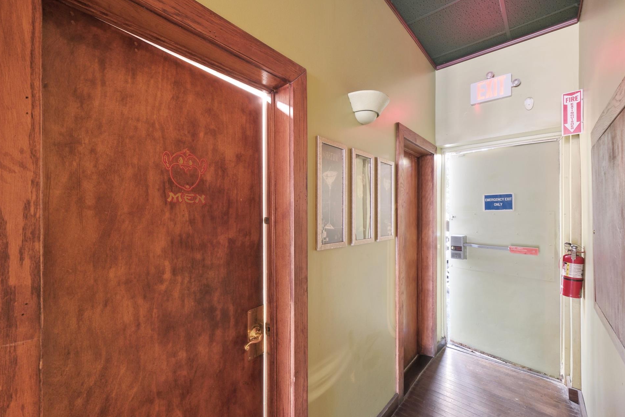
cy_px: 206
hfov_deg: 100.4
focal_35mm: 15
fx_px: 260
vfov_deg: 77.3
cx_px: 305
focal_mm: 9.2
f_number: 8
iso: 640
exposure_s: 3.2
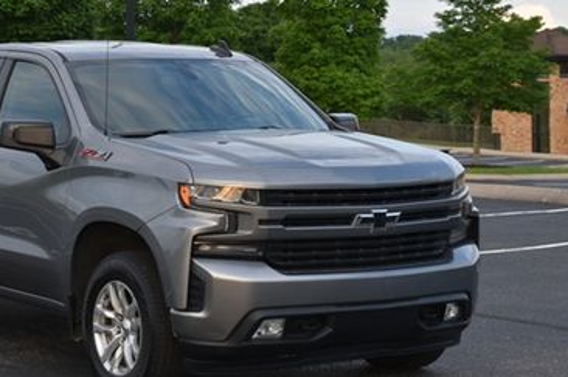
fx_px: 1654
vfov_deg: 13.0
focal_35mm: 105
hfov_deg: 19.4
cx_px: 211
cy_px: 119
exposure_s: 1/250
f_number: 5.6
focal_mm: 40
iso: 280
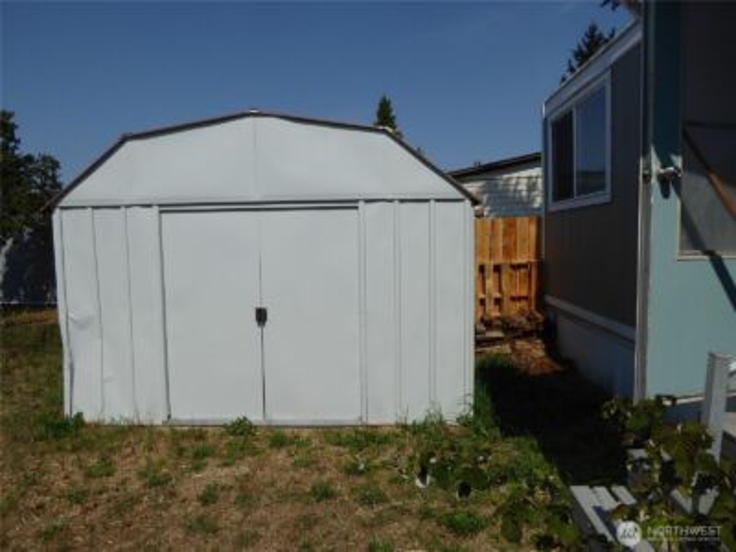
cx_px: 368
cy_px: 276
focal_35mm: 25
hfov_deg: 69.4
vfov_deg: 54.9
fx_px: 532
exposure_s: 1/1600
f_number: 4
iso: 100
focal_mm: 4.3
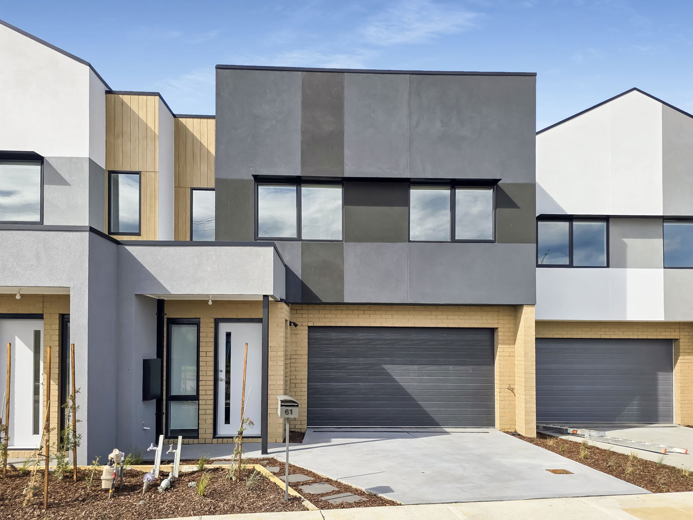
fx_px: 460
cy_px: 260
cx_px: 346
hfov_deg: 73.9
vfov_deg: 58.9
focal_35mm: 23
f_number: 1.7
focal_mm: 6.3
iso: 12
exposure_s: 1/628
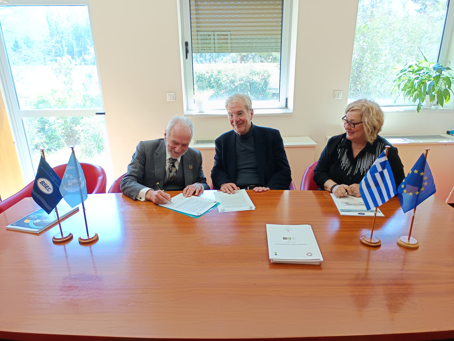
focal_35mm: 24
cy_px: 170
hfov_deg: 71.6
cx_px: 227
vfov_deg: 56.8
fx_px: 315
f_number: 1.7
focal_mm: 5.31
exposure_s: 1/50
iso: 208
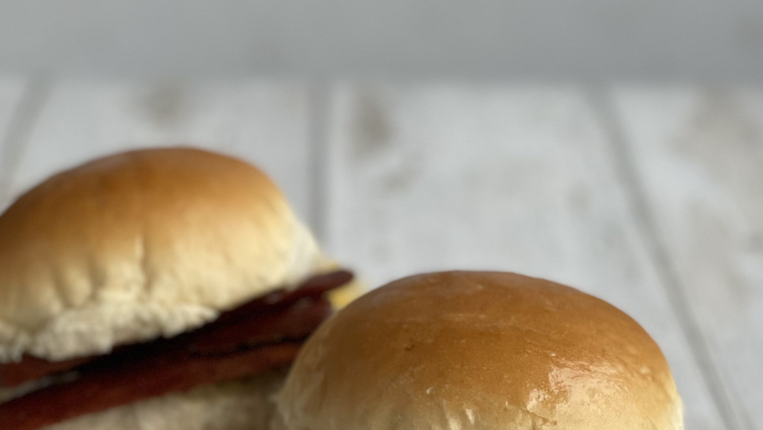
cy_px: 360
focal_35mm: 97
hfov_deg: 22.0
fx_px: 1963
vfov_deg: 12.4
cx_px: 318
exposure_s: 1/100
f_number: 2
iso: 160
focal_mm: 6
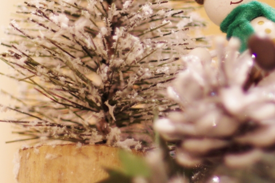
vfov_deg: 7.9
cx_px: 288
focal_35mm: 173
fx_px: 1320
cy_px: 11
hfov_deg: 11.7
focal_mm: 55
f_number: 1.4
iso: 320
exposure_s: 1/20
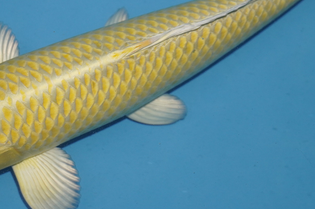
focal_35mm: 121
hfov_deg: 16.9
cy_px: 78
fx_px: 1058
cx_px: 149
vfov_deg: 11.3
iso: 800
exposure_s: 1/160
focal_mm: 41
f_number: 5
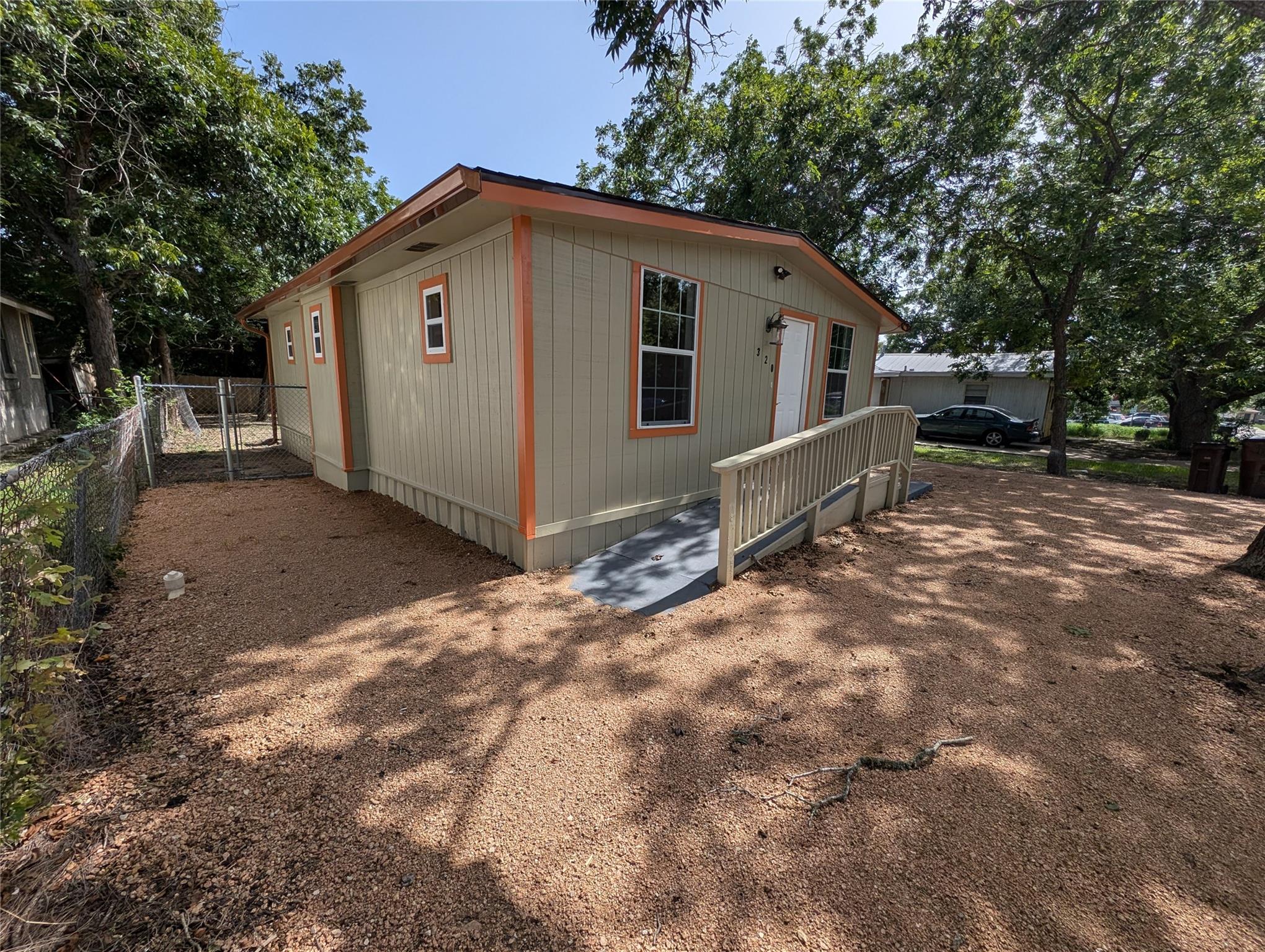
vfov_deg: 94.6
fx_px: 439
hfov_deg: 110.5
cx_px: 632
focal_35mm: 12
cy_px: 476
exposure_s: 1/1337
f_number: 1.95
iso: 38
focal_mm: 2.23
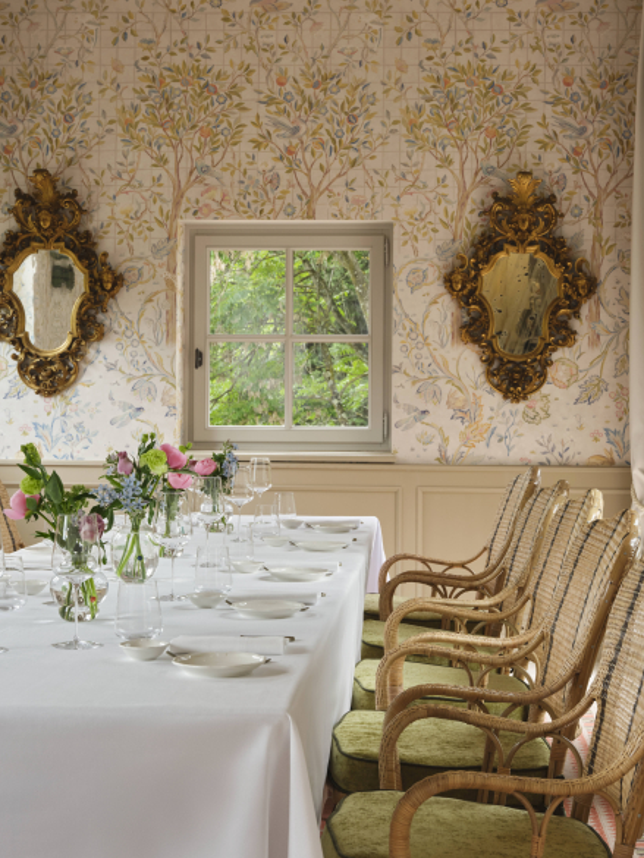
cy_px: 380
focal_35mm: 67
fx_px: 1661
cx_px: 406
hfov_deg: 21.9
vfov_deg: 28.9
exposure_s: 1/20
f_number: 16
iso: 400
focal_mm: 61.8
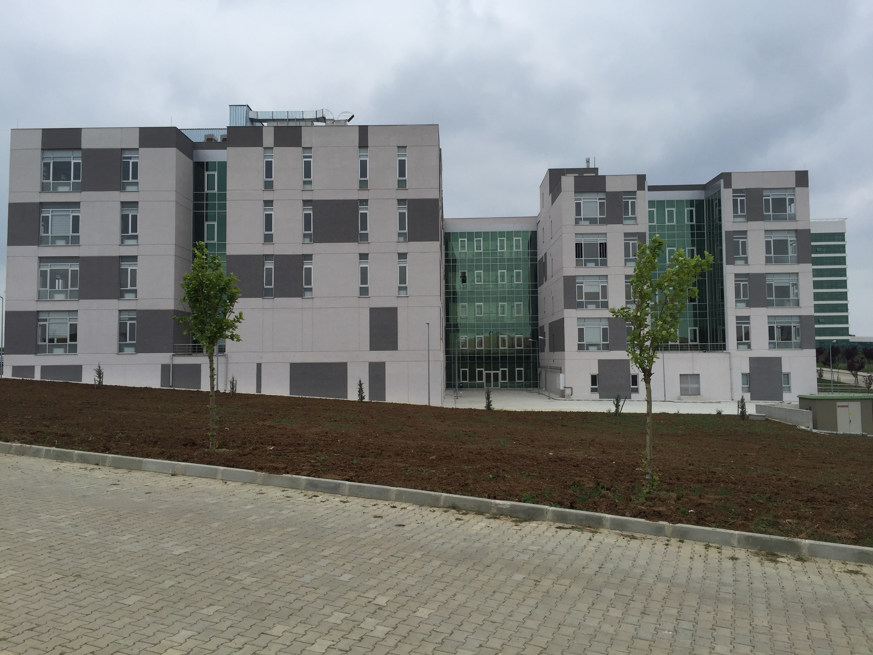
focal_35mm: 29
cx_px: 436
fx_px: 731
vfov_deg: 48.2
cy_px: 328
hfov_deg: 61.7
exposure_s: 1/1582
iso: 32
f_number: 2.2
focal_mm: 4.15
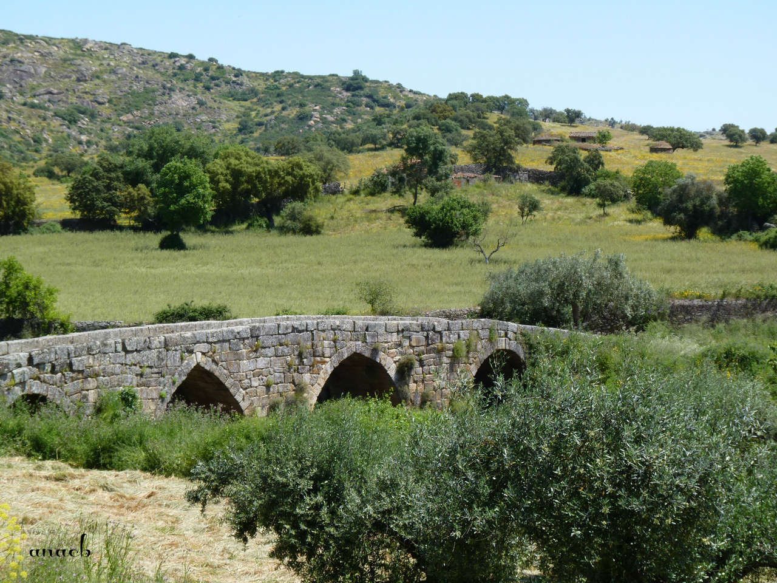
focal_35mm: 98
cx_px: 388
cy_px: 292
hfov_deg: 20.0
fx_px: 2200
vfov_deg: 15.1
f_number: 5
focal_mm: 17.4
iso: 80
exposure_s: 1/320
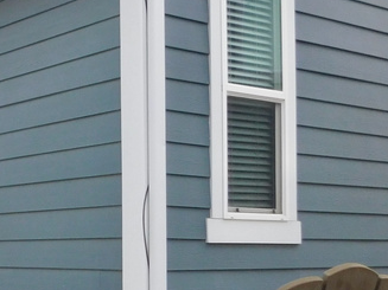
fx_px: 807
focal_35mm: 72
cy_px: 221
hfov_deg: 23.7
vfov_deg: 20.3
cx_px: -123
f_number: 3
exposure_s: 1/640
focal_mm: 4
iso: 125
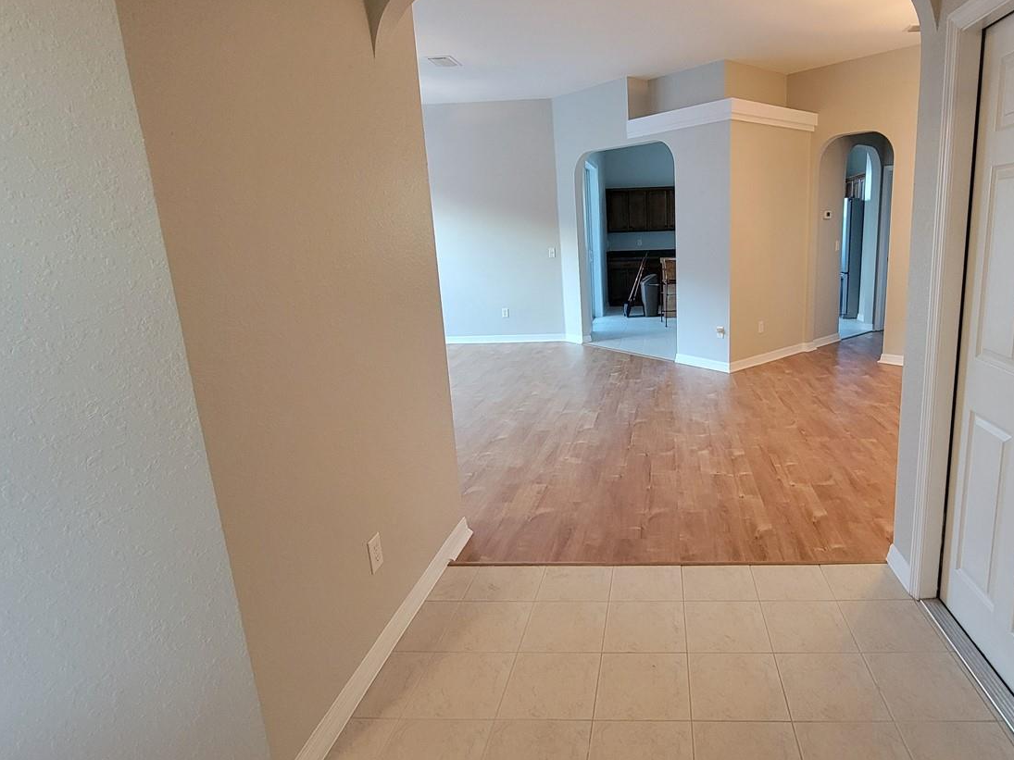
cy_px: 354
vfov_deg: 68.6
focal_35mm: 19
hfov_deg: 83.0
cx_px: 635
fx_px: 557
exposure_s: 1/30
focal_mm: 2.2
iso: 400
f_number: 2.2
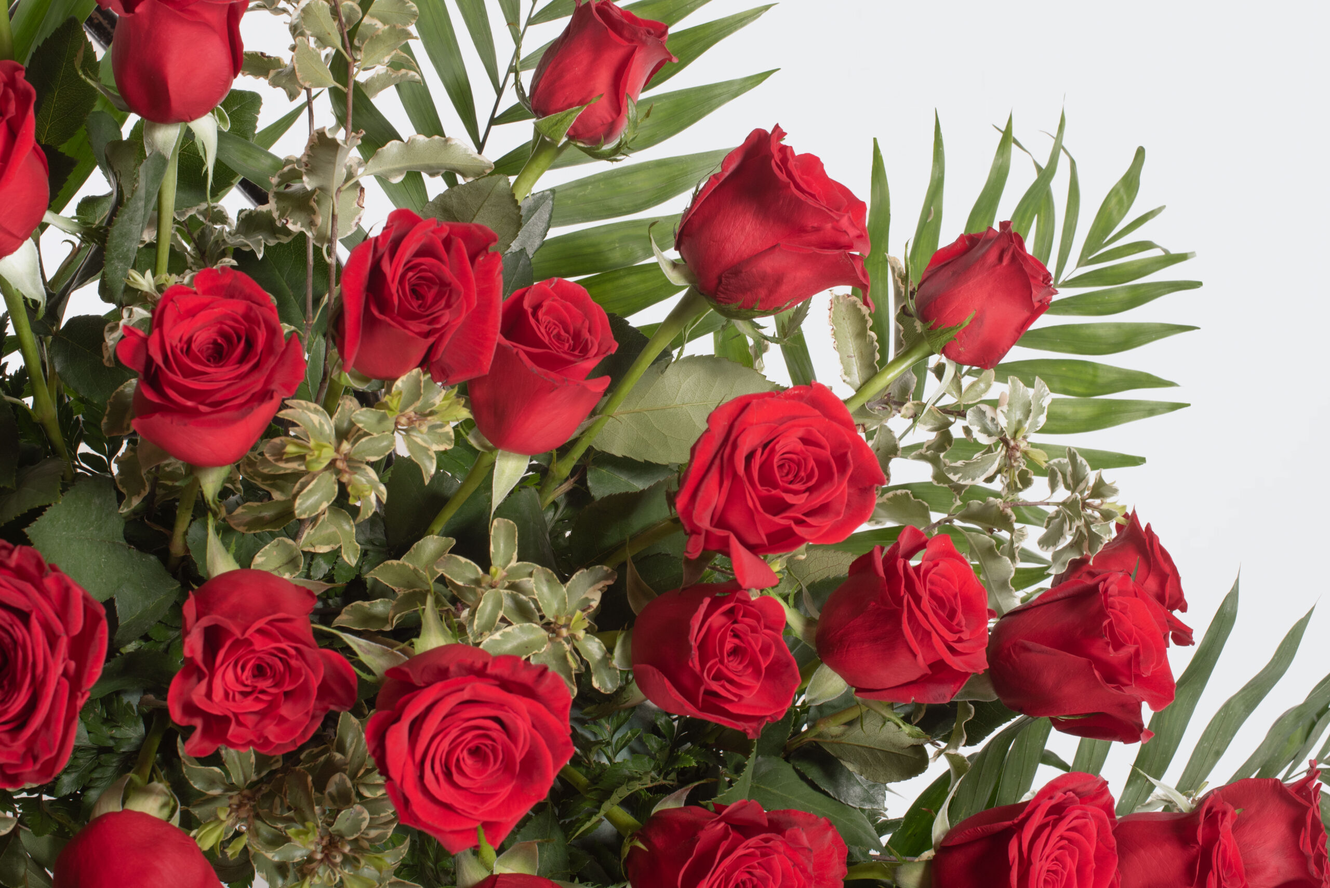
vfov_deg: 27.0
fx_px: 1848
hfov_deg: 39.6
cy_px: 444
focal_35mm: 50
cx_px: 665
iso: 320
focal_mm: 50
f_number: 14
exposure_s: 1/160
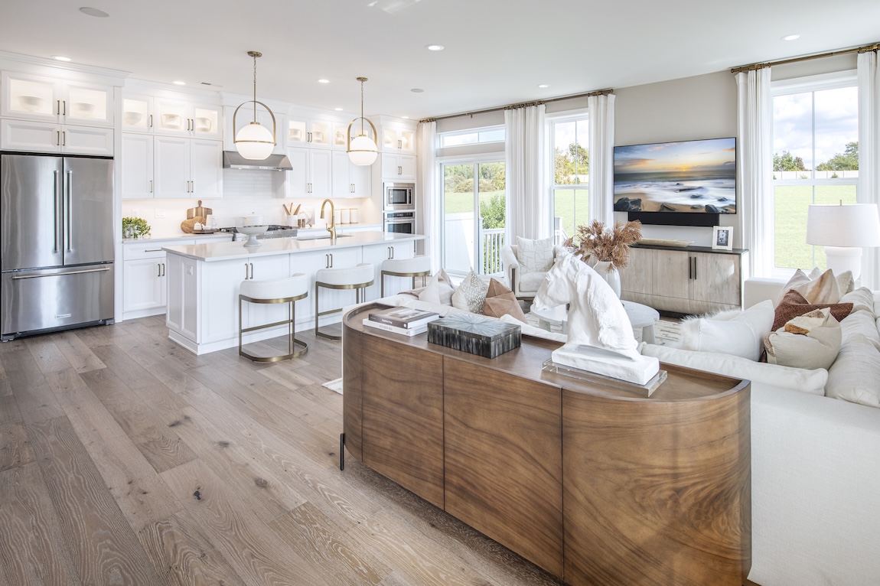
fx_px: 391
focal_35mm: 16
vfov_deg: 73.7
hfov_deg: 96.8
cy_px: 293
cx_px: 440
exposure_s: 1/6
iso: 160
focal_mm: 16
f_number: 11
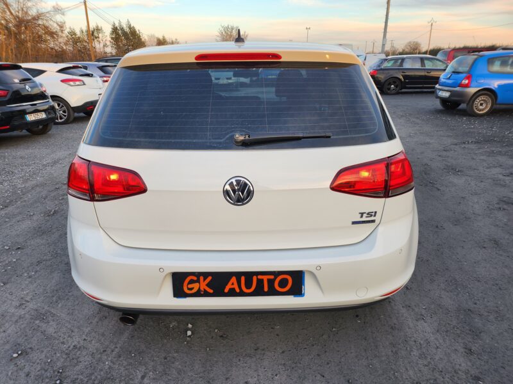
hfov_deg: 71.6
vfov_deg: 56.8
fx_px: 356
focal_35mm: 24
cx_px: 256
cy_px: 192
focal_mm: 5
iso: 50
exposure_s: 1/180
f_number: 1.8
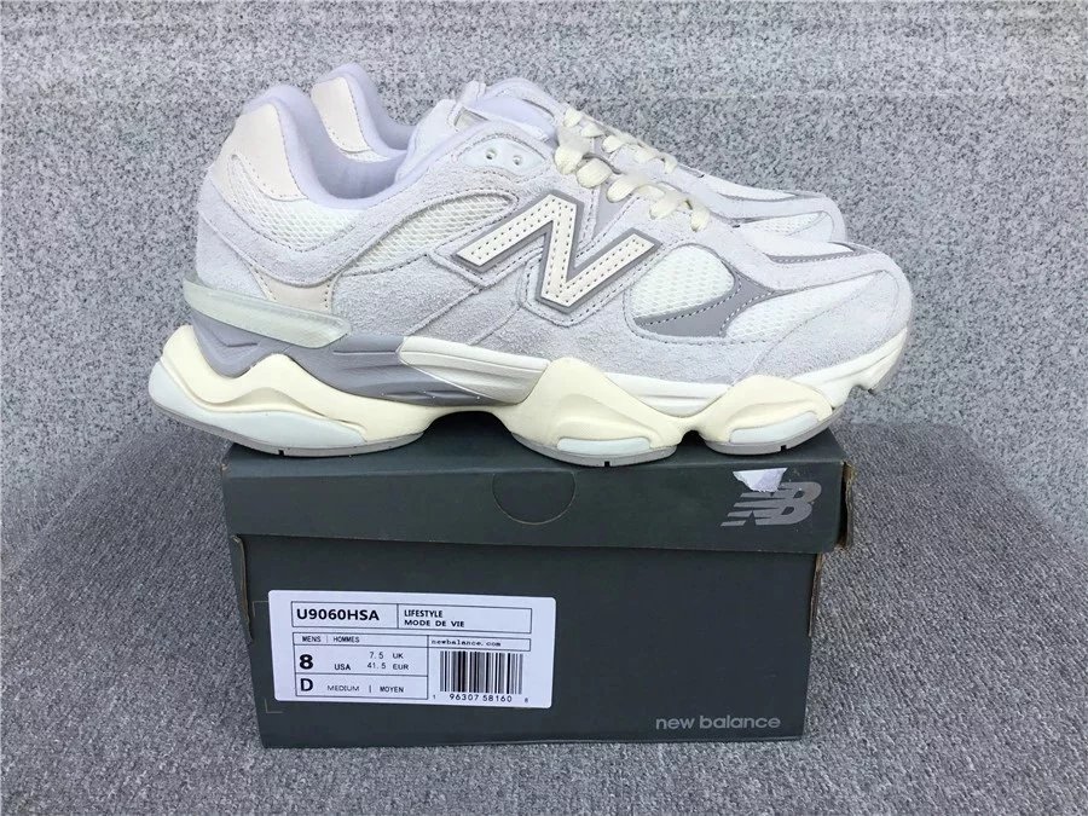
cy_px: 408
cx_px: 544
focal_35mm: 31
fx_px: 974
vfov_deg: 45.4
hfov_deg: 58.4
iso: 25
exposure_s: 1/525
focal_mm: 3.3
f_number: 2.4
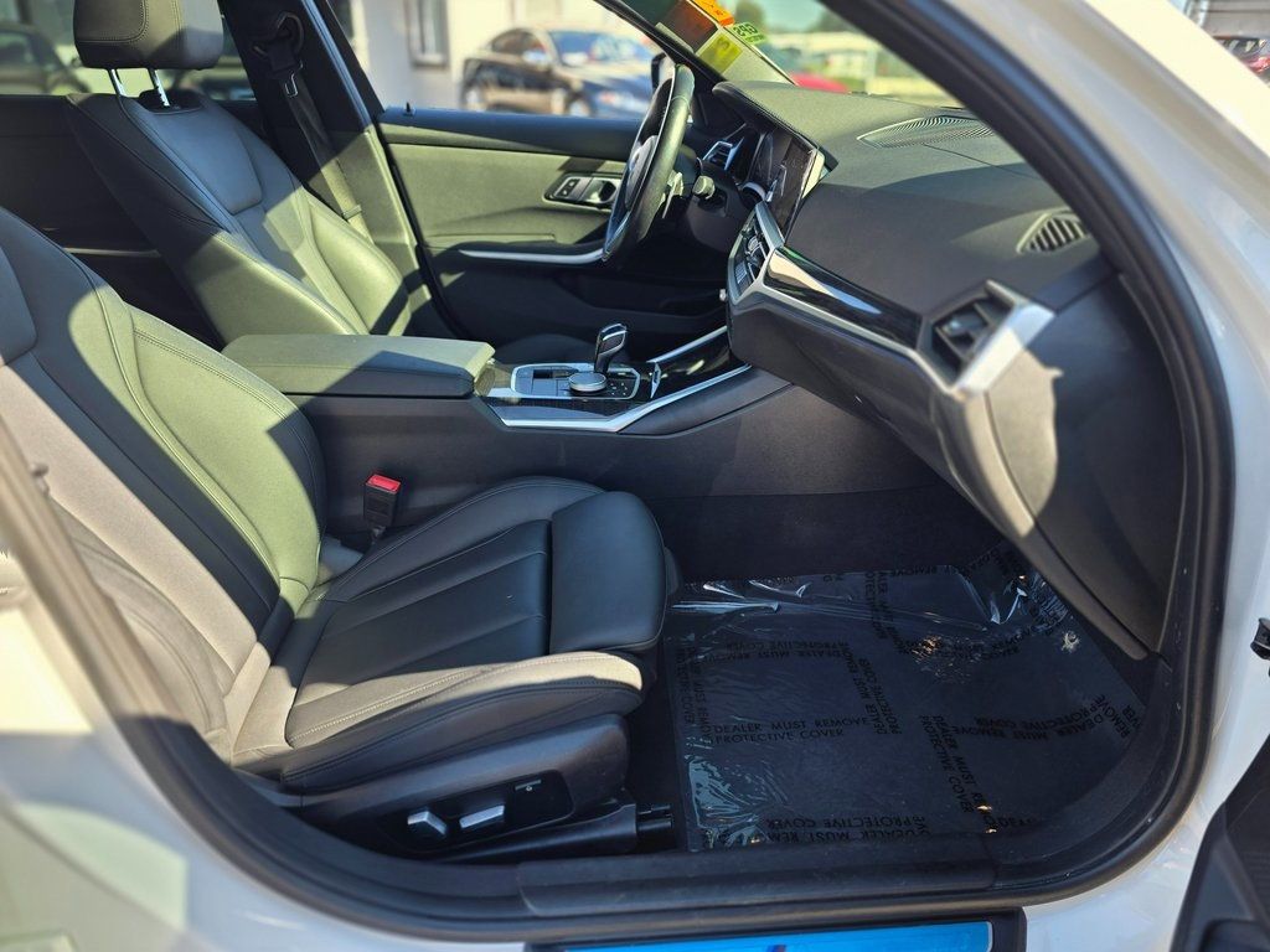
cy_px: 476
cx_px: 635
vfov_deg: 58.9
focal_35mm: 23
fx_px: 844
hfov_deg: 73.9
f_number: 1.7
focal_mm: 6.3
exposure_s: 1/180
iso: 32
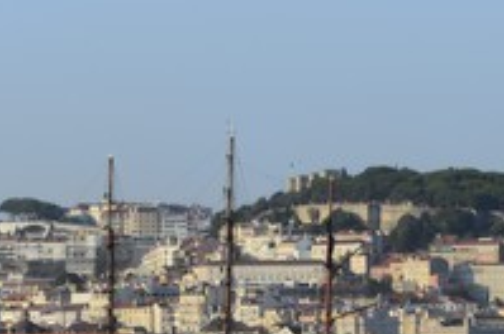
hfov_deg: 4.9
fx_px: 5912
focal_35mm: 423
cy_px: 306
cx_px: 433
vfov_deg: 3.2
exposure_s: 1/400
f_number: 9
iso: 200
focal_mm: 200
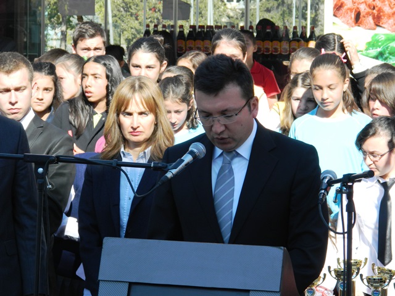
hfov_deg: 13.2
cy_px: 148
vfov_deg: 9.9
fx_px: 1712
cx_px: 198
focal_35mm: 150
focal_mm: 27
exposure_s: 1/200
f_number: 4.9
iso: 80
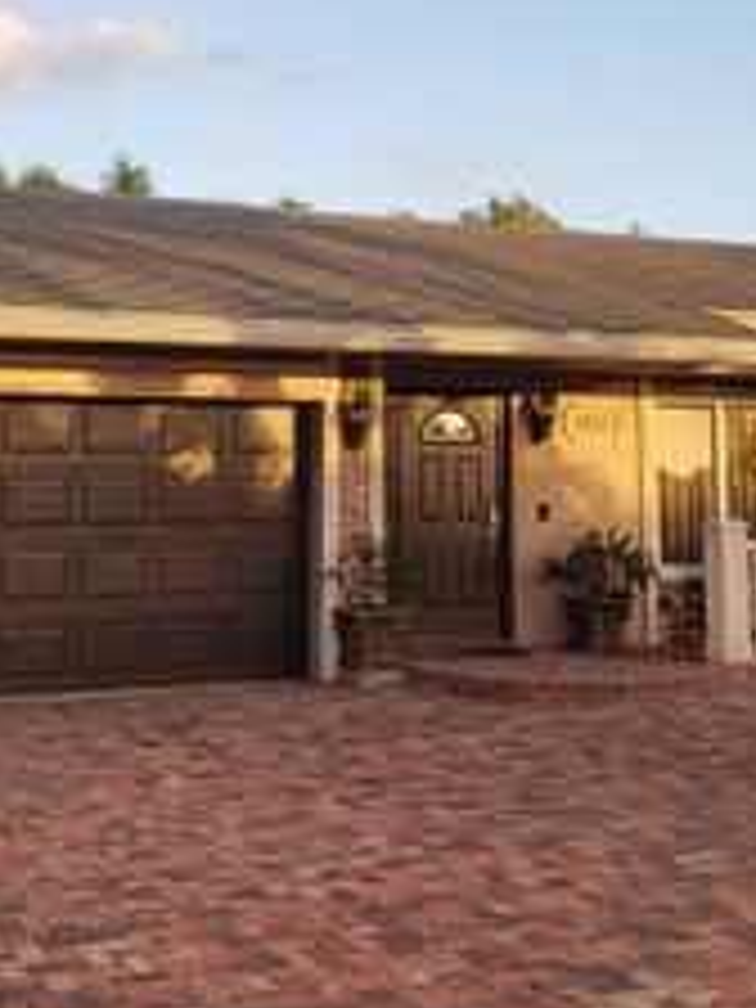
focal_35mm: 58
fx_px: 1689
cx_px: 396
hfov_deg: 25.2
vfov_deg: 32.9
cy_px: 322
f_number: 2.4
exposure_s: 1/244
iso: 50
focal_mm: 4.3
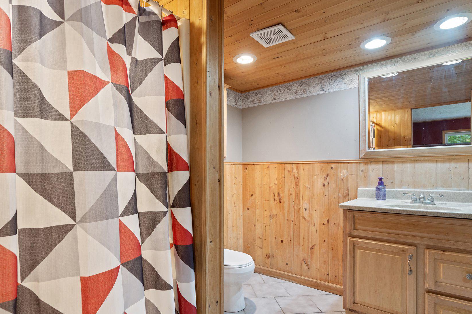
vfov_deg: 61.9
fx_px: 262
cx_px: 234
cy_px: 168
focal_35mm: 20
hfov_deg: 84.0
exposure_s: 1.3
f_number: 8
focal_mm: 16
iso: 500
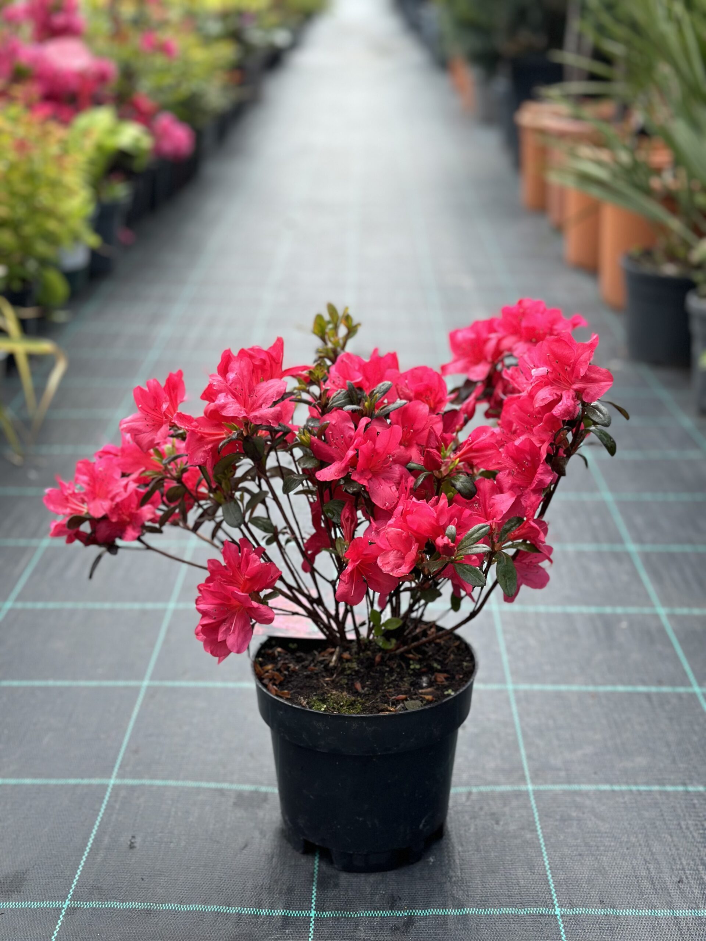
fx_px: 1305
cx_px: 353
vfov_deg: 39.7
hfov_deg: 30.3
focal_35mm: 48
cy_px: 470
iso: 80
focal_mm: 6.86
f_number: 1.78
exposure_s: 1/1171
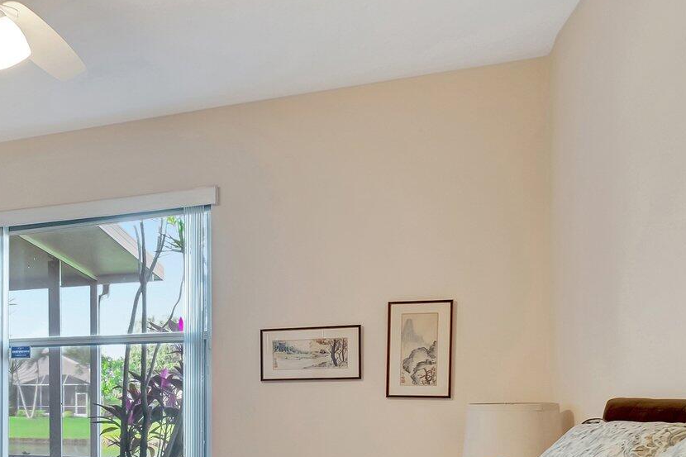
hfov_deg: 43.5
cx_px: -19
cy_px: 409
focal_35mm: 37
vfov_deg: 34.0
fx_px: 705
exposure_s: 1/13
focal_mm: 10
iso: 1000
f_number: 8
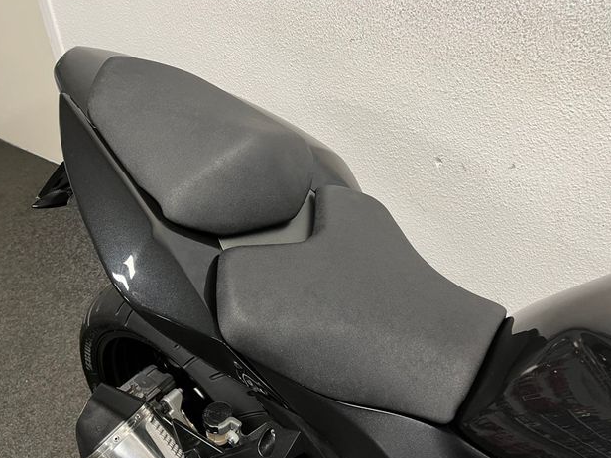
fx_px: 477
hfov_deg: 65.3
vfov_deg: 51.4
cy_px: 227
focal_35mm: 27
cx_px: 305
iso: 100
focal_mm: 5.1
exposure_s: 1/50
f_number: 1.6
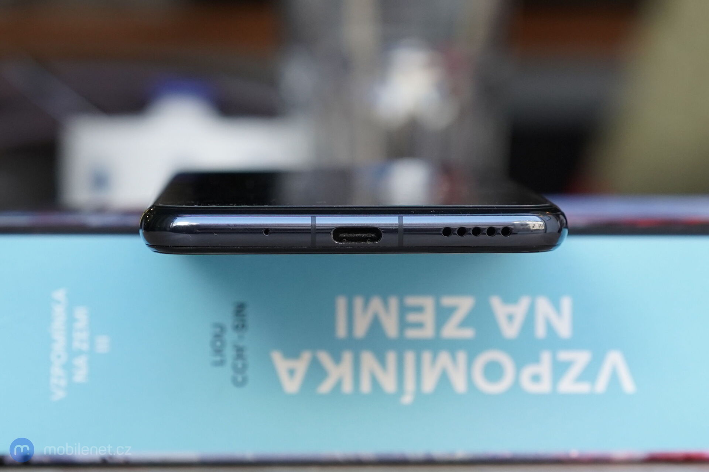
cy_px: 236
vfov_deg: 24.6
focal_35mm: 55
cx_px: 354
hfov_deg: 36.2
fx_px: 1083
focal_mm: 55
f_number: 4.5
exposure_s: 1/250
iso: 1250
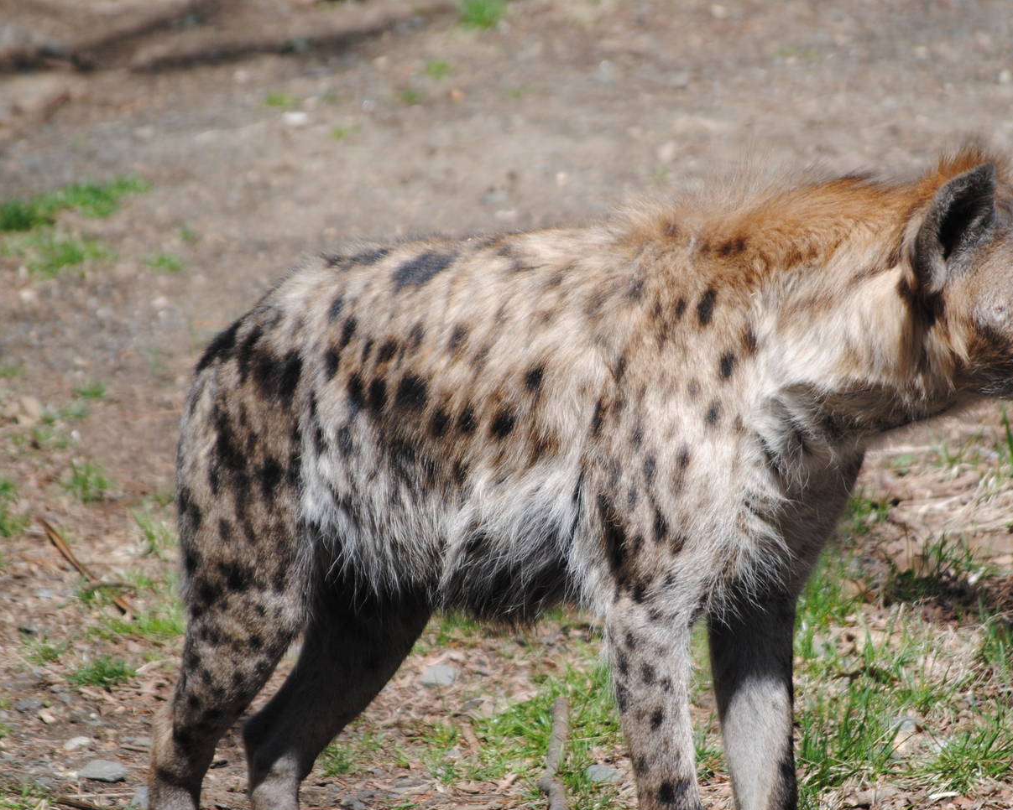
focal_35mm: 355
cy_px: 448
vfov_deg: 4.4
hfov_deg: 5.4
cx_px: 603
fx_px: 10645
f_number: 5.6
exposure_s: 1/500
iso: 200
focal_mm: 190
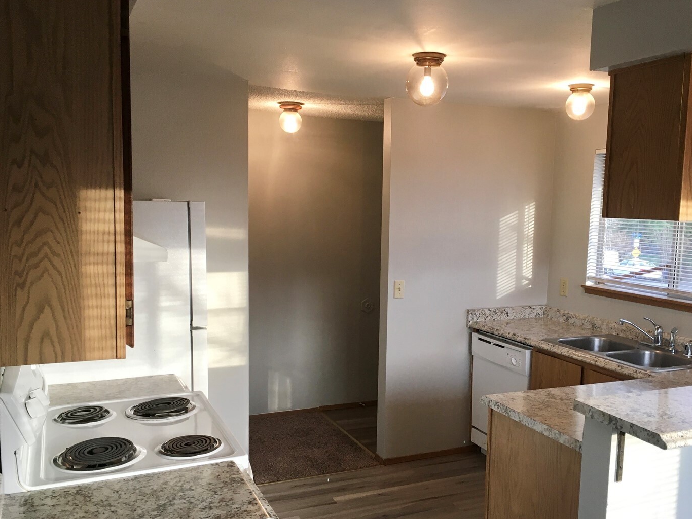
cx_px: 388
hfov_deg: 53.8
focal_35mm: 34
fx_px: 680
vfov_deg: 41.7
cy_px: 289
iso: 32
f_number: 2.2
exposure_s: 1/30
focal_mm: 4.15
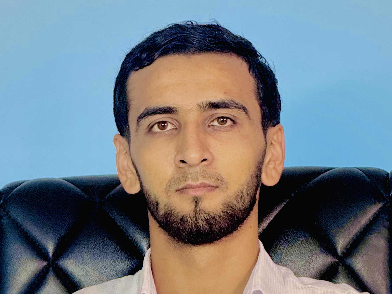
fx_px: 3341
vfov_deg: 5.0
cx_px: 203
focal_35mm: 295
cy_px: 351
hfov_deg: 6.7
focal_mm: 15.66
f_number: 2.8
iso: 320
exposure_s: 1/50
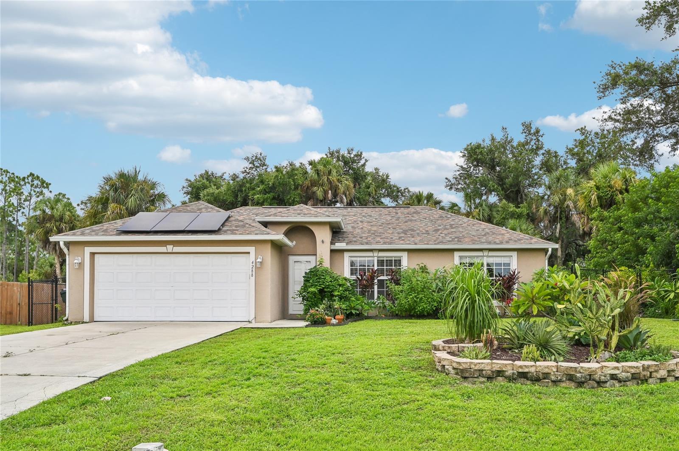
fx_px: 509
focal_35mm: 27
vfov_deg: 47.8
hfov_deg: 67.4
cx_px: 340
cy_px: 226
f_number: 8
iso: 400
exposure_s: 1/1000
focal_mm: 27
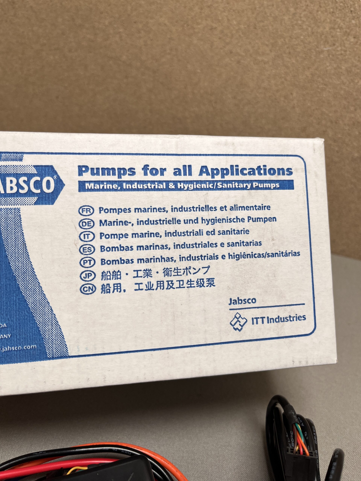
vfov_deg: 67.3
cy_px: 240
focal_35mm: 26
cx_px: 180
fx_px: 362
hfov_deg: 53.1
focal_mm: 5.1
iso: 40
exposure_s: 1/238
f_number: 1.6
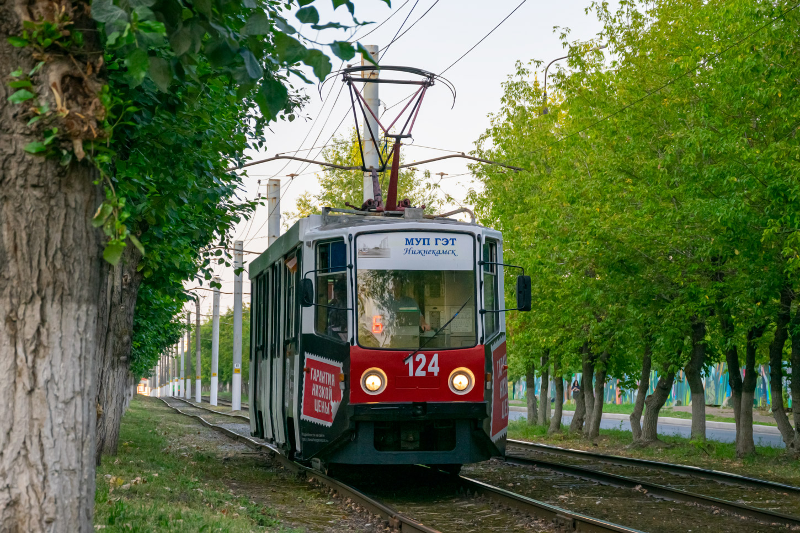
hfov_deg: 20.6
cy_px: 266
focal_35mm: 99
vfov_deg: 13.8
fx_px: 2200
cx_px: 400
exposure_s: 1/500
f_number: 5.3
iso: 400
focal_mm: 66
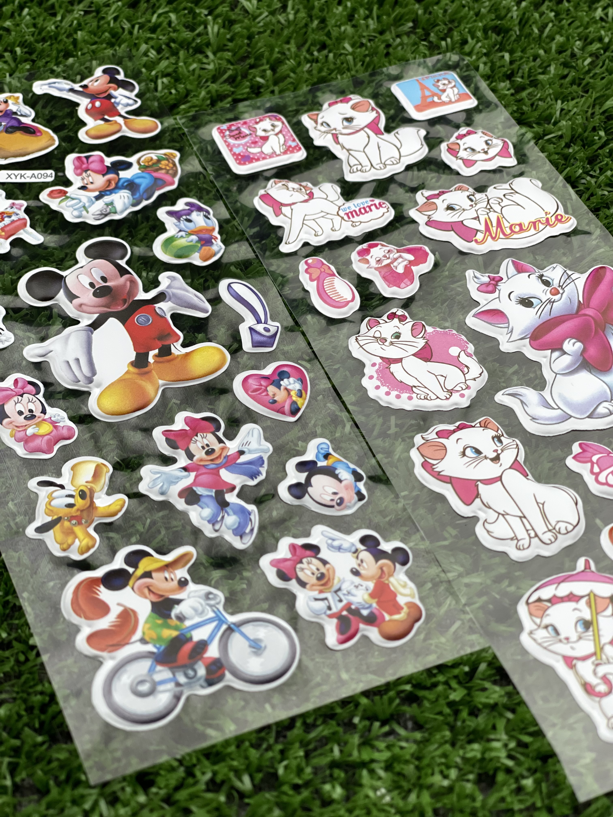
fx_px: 1511
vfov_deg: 30.3
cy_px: 408
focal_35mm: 64
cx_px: 306
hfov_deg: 22.9
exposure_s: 1/100
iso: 80
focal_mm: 7.5
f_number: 2.2
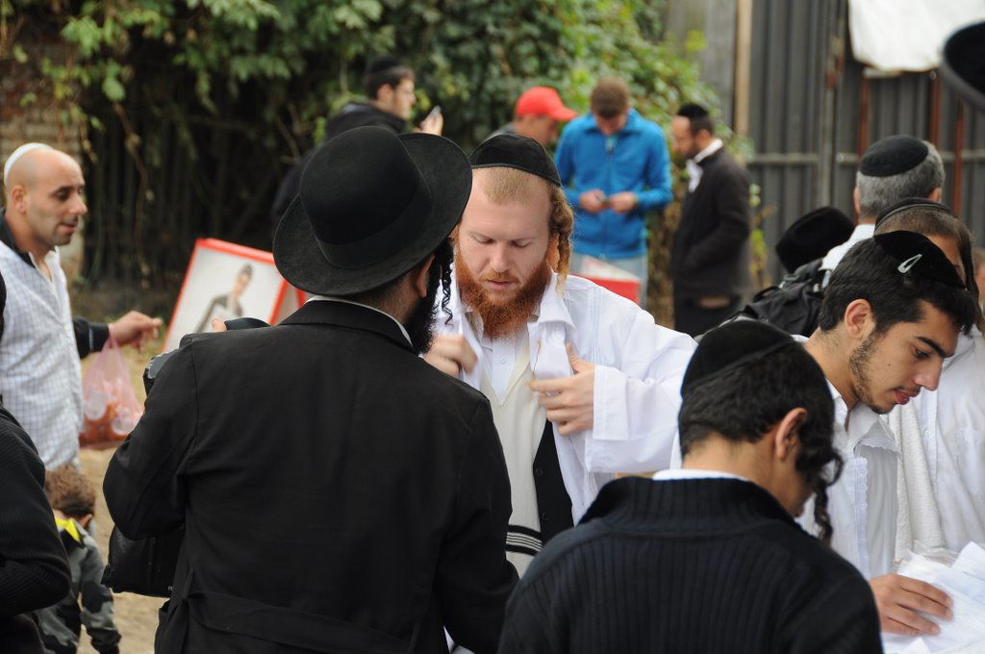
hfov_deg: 14.4
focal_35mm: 142
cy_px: 327
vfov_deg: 9.6
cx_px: 492
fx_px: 3894
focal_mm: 95
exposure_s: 1/100
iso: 250
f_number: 5.6
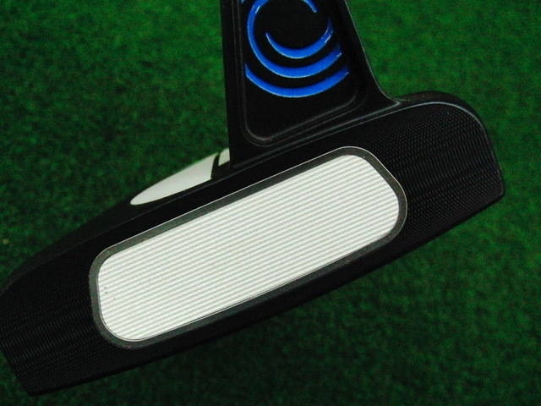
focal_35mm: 37
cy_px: 203
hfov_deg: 50.1
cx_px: 270
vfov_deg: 38.7
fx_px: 578
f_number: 3.6
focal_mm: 6.42
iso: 3200
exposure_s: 1/500
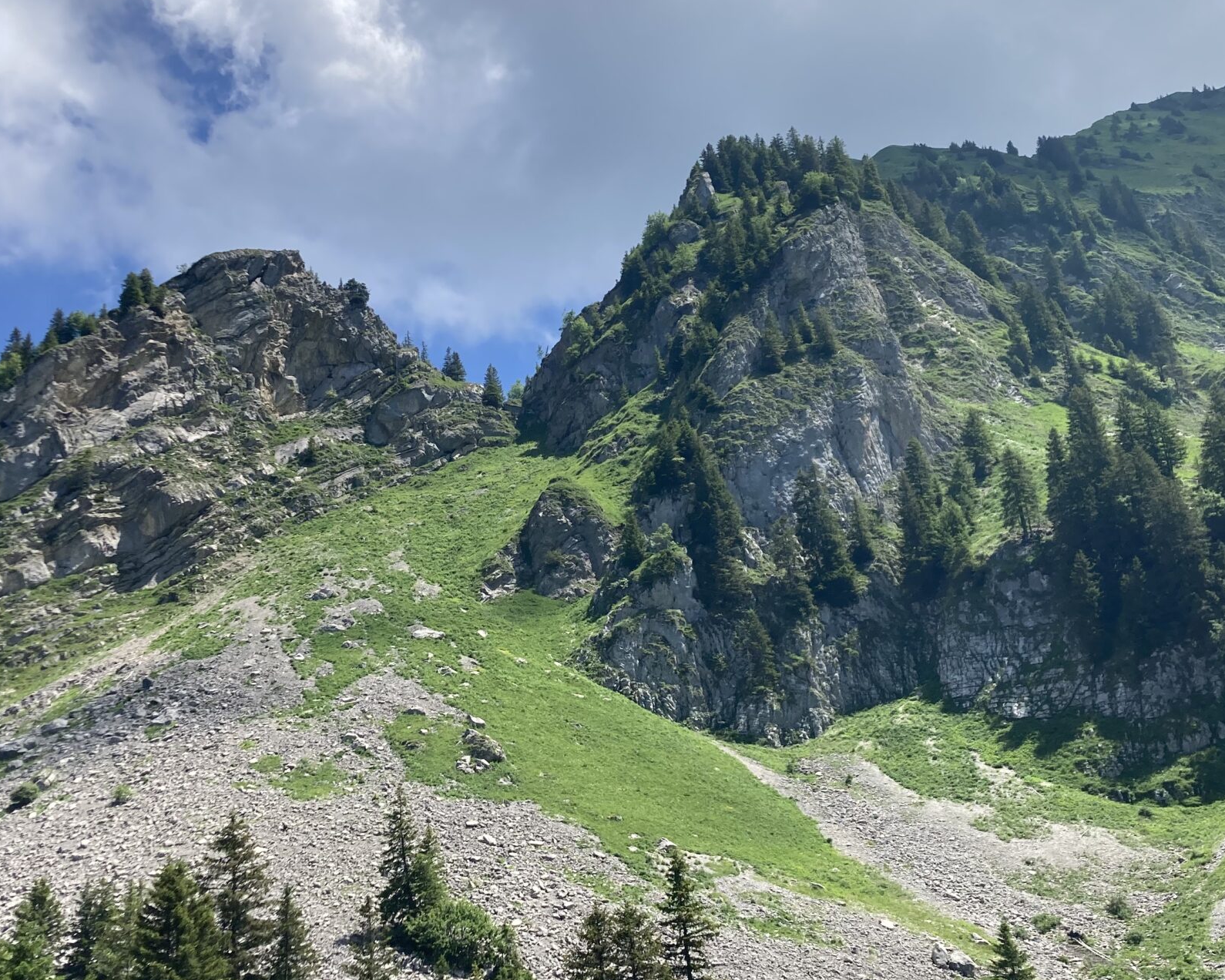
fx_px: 1595
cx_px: 588
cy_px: 511
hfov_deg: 42.0
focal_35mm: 44
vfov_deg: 34.1
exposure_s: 1/2404
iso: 25
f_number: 1.8
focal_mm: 3.99
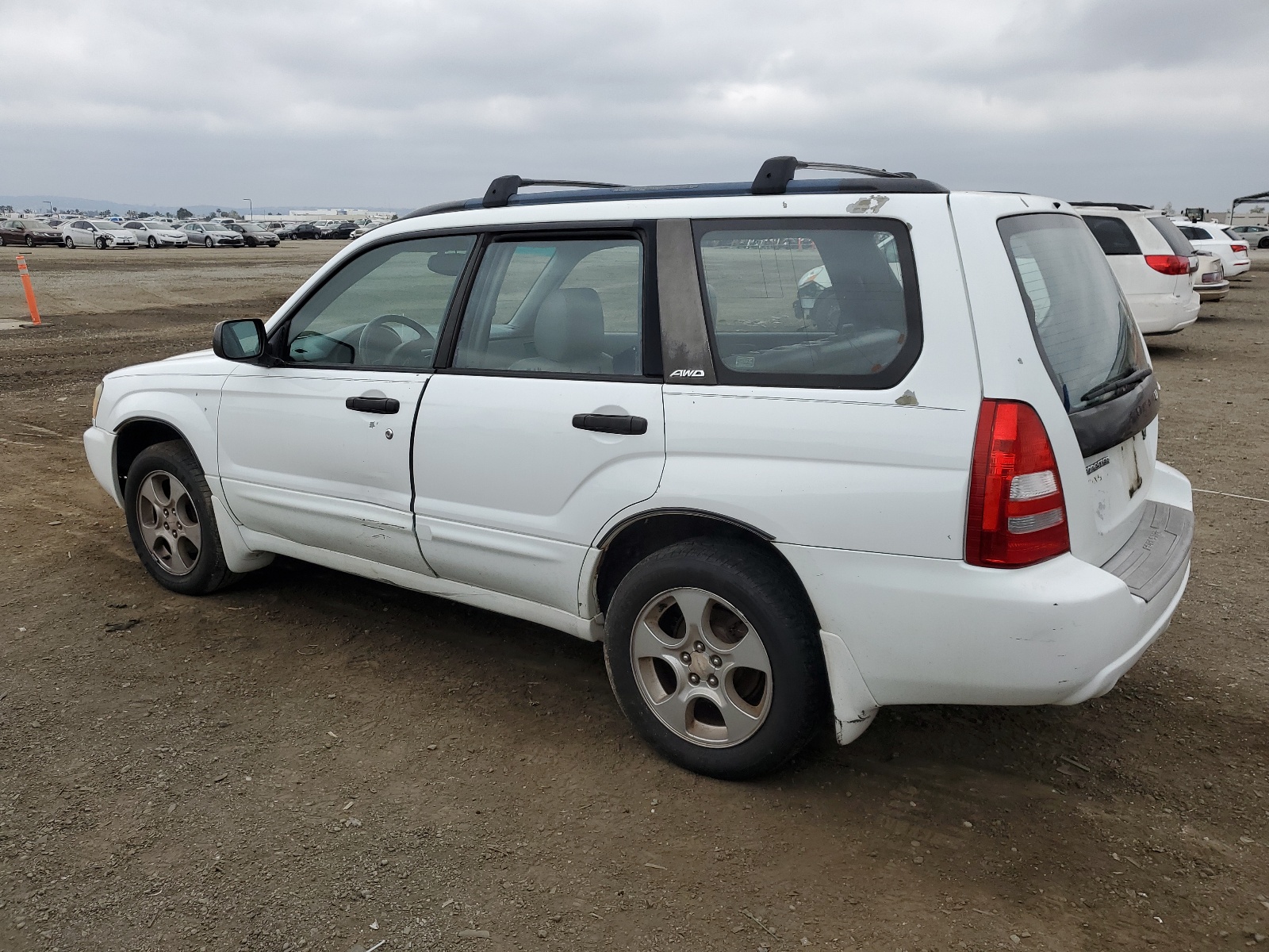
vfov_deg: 53.1
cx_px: 634
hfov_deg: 67.3
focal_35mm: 26
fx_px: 953
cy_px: 476
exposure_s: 1/3333
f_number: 1.5
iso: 50
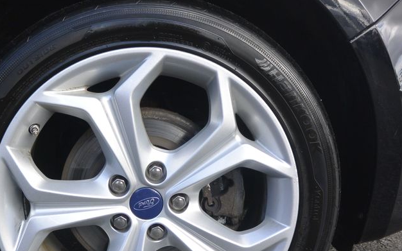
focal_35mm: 45
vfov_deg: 28.2
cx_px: 162
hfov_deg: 44.2
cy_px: 187
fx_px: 493
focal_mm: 10
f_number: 3.5
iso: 160
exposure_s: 1/400
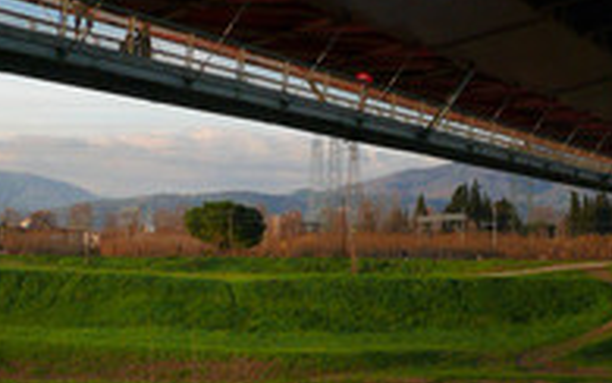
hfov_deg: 21.6
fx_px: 1585
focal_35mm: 95
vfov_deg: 13.8
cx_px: 488
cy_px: 163
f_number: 5.6
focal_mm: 7.4
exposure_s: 1/320
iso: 100
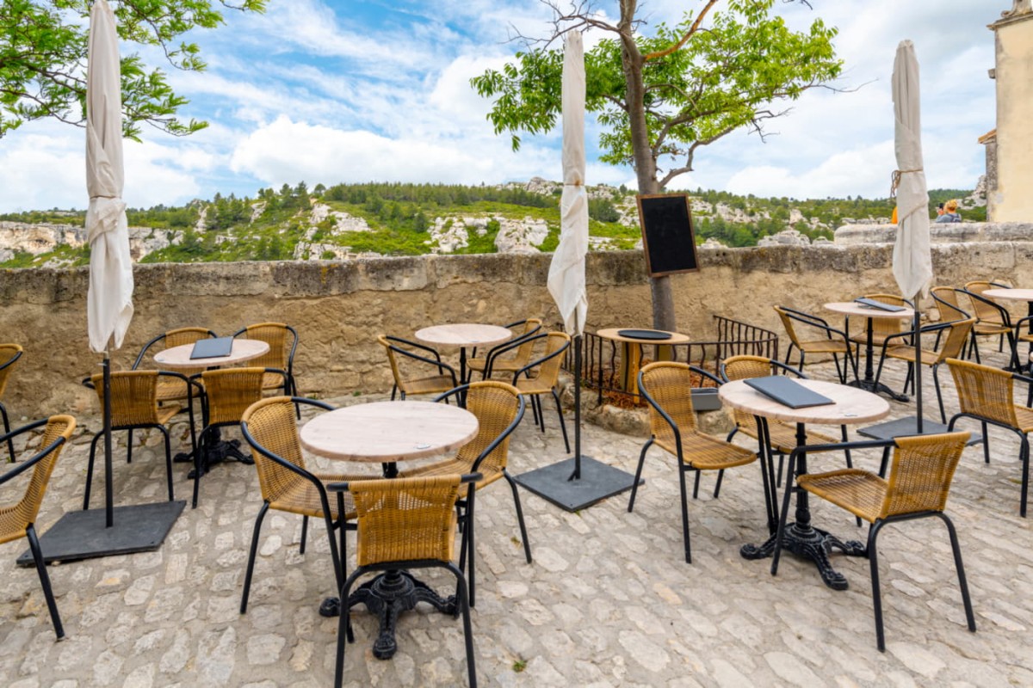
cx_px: 516
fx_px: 574
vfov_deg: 61.9
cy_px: 344
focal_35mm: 20
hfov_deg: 84.0
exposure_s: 1/250
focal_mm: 20
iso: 100
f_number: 8
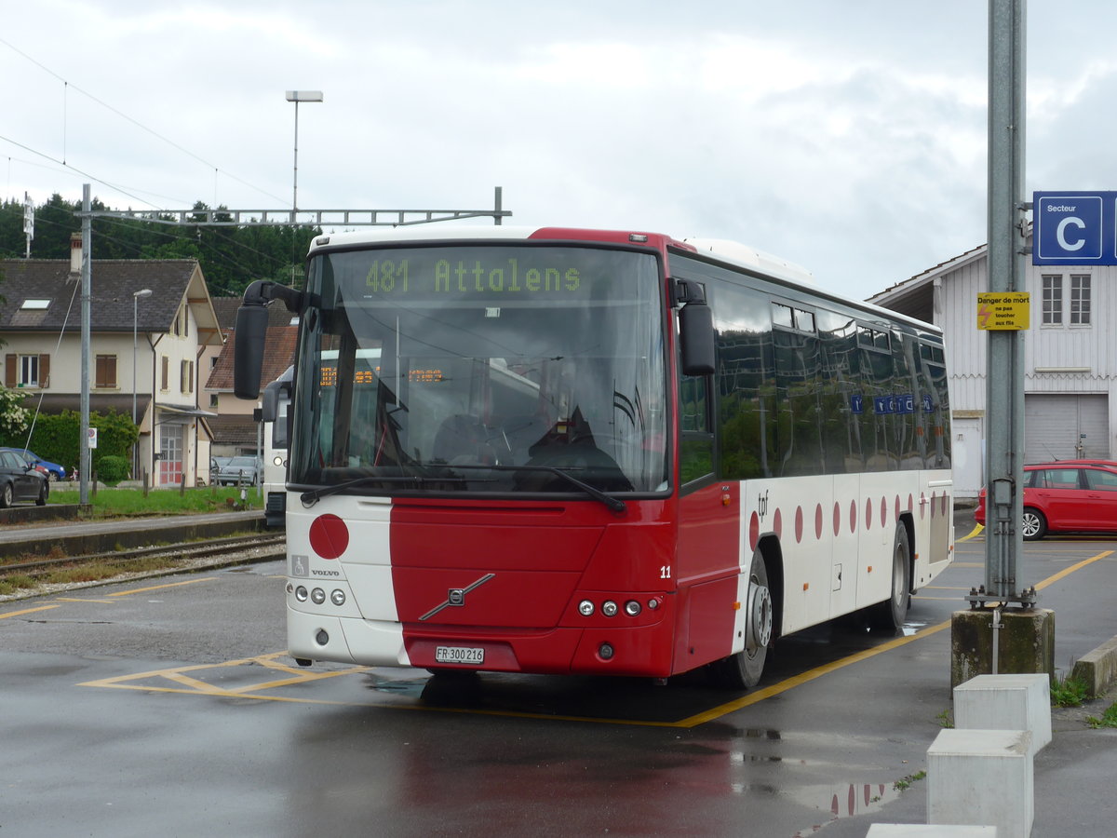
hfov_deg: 26.3
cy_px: 419
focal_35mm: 74
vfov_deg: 19.9
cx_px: 558
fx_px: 2388
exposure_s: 1/320
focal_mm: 15
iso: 80
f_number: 4.2
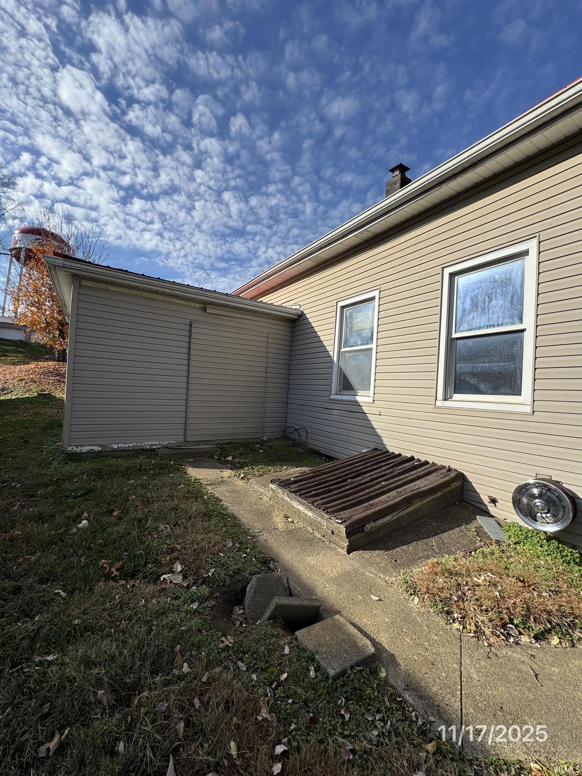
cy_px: 388
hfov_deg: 85.7
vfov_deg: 102.1
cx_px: 291
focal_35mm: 14
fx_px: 314
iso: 50
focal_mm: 2.22
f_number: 2.2
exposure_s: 1/2208
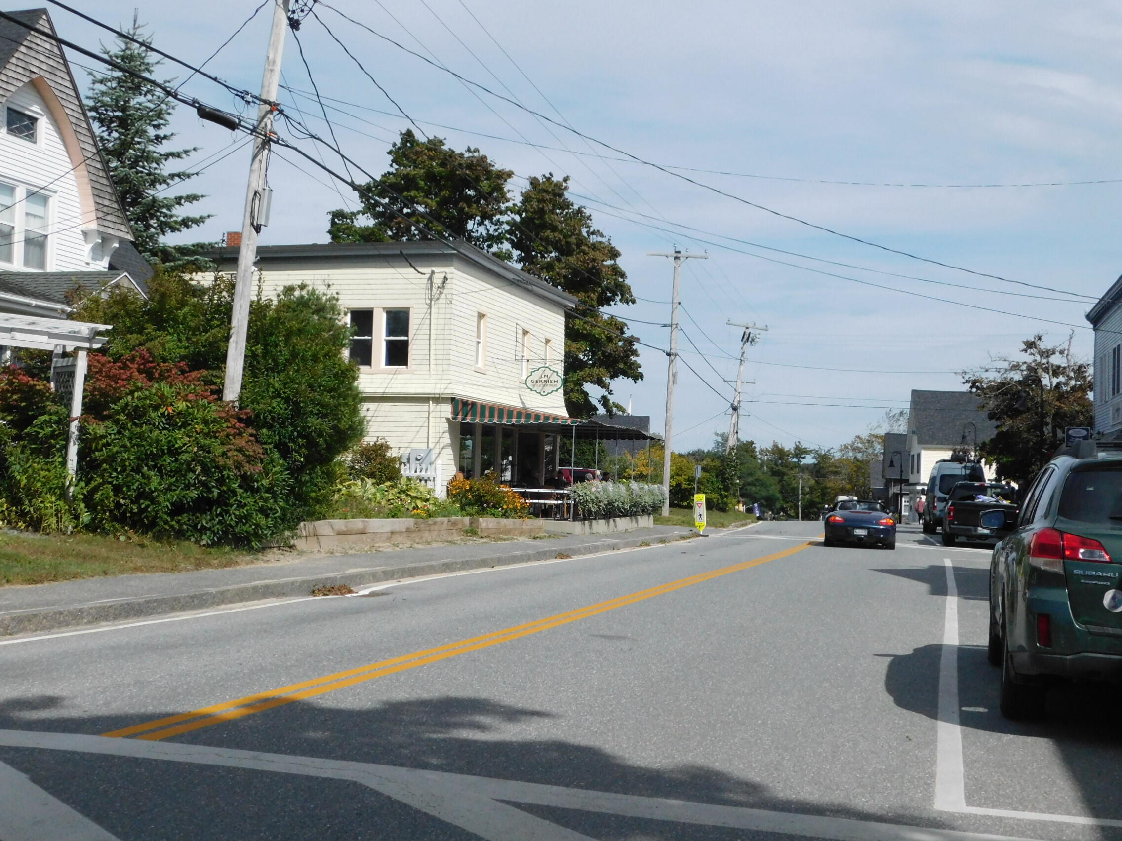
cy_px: 420
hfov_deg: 42.1
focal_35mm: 45
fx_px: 1459
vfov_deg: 32.2
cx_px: 561
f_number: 7.4
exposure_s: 1/1500
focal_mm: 8
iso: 400
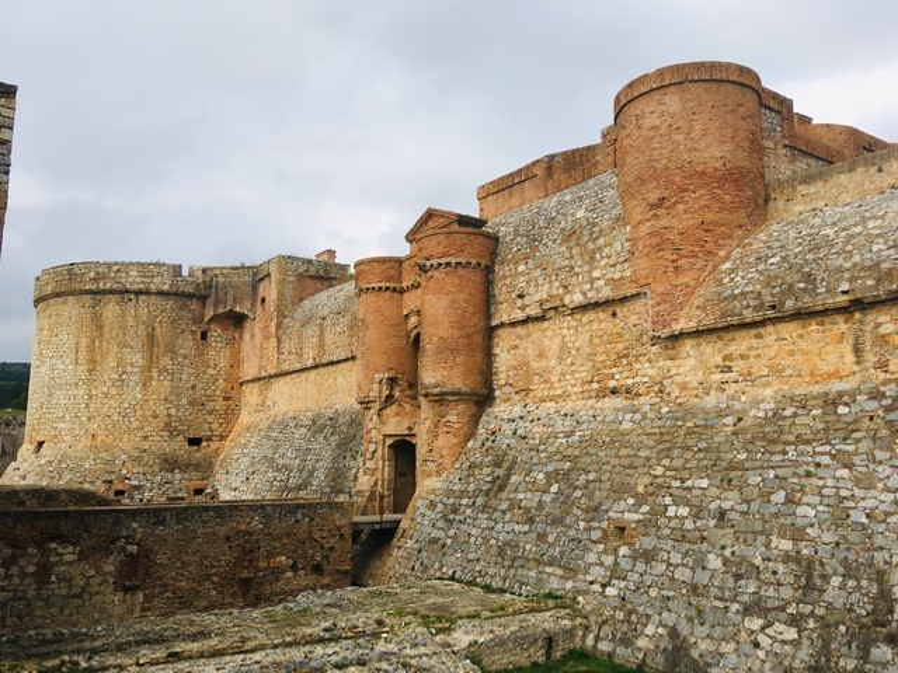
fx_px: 752
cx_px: 449
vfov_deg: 48.2
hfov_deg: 61.7
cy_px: 336
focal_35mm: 29
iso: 25
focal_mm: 4.15
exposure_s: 1/1451
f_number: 2.2
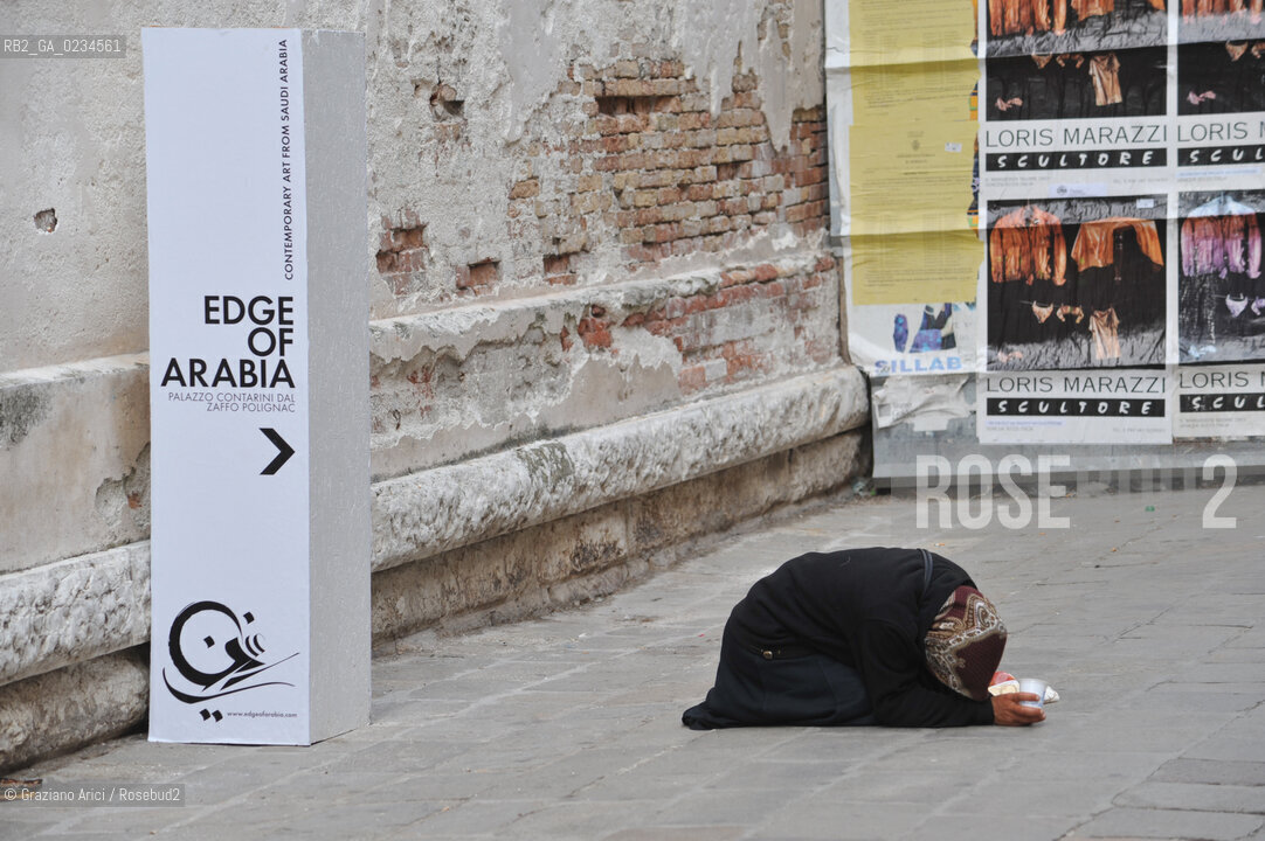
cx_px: 632
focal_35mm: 130
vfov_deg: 10.5
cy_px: 420
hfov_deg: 15.8
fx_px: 4565
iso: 400
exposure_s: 1/250
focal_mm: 130
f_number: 8
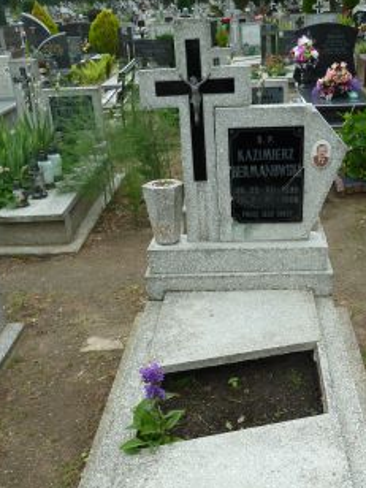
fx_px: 550
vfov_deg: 47.2
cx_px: 222
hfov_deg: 36.7
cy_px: 318
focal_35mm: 39
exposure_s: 1/200
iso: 160
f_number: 3.5
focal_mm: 4.1
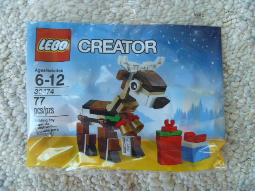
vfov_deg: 40.7
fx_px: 258
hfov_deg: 52.6
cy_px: 96
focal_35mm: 35
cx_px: 128
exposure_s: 1/25
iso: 400
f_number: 3.5
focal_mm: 6.3
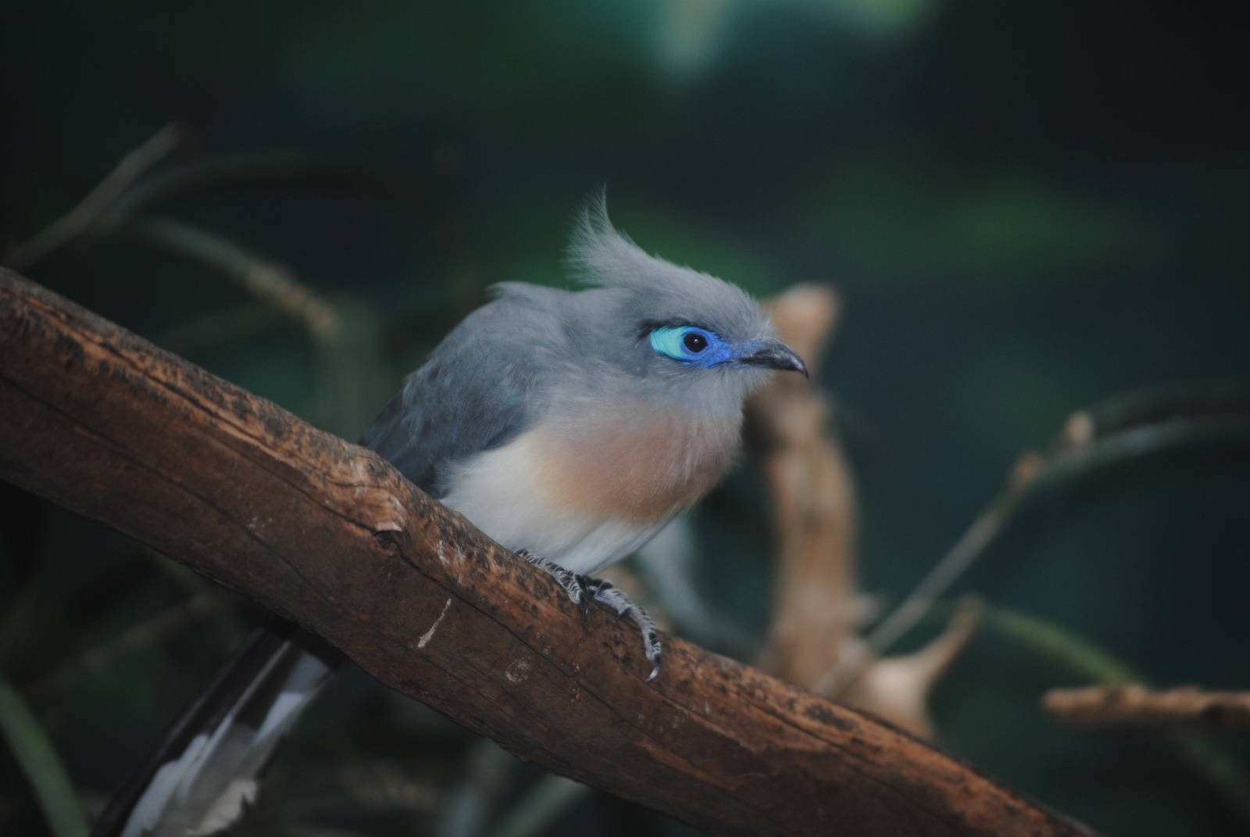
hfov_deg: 10.1
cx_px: 625
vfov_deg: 6.8
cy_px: 418
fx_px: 7040
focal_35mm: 202
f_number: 5
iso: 200
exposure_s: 1/60
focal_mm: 135
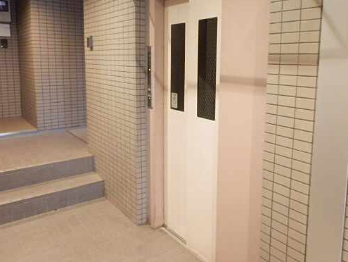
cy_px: 102
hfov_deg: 58.2
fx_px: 312
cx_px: 188
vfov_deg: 45.2
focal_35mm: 31
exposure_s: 1/20
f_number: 3
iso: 800
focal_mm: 4.2
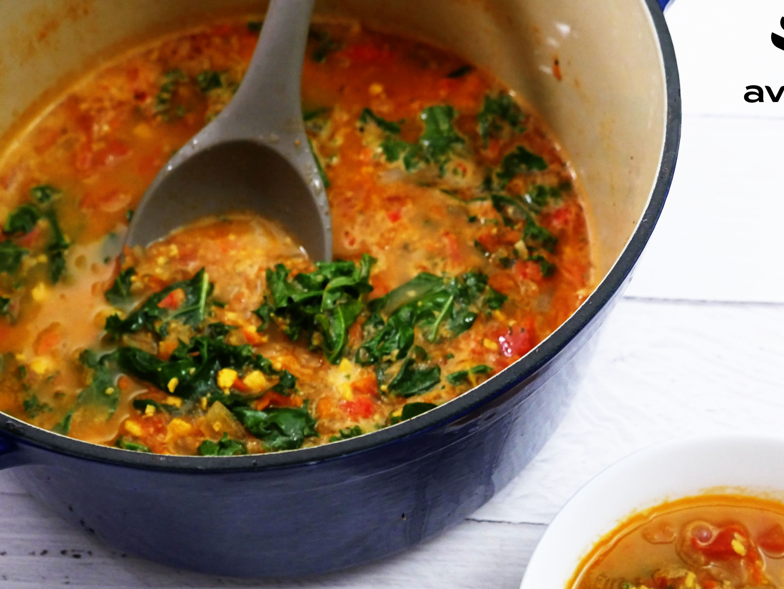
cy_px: 337
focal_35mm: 55
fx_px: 1246
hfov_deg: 34.9
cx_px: 406
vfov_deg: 26.5
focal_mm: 23
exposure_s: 1/60
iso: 2500
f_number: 5.1
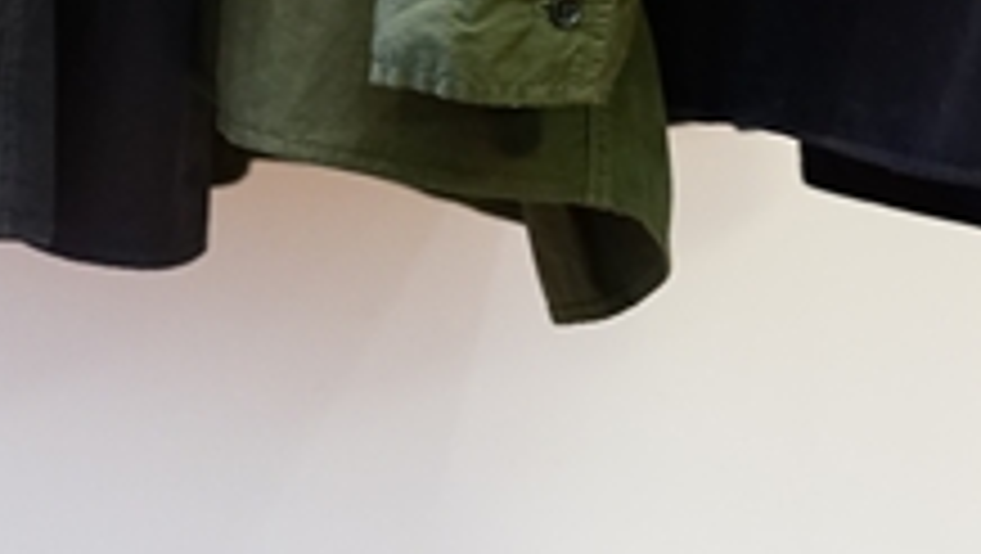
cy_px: -309
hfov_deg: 10.2
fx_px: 5493
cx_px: 756
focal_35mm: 211
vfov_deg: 5.7
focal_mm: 55
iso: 1250
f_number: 4
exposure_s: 1/60
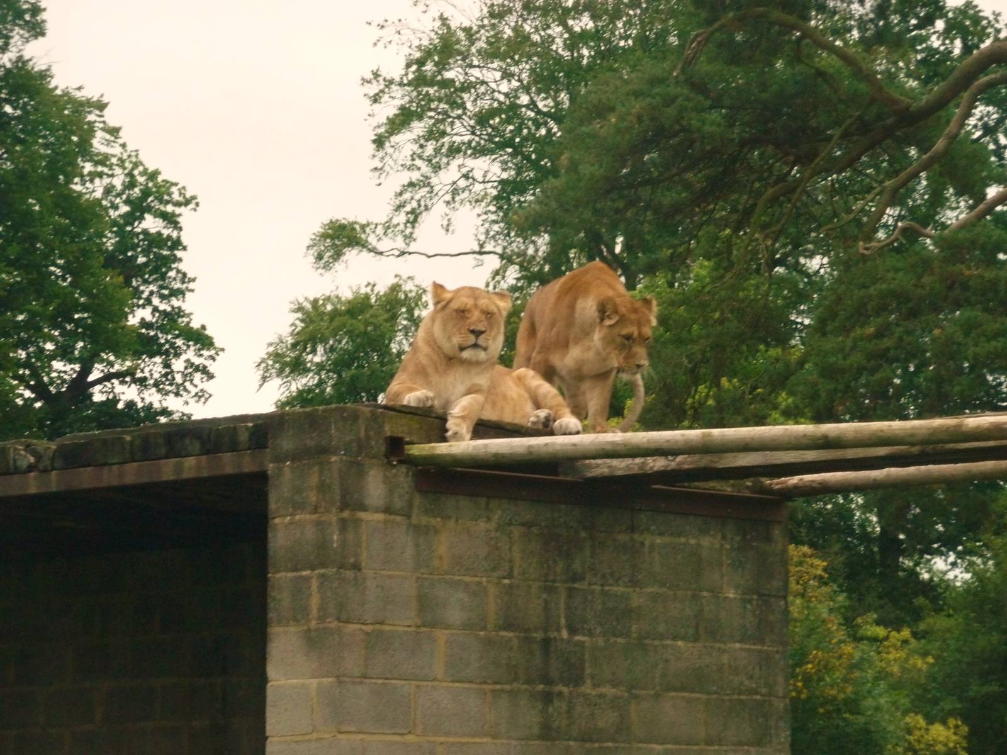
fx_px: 4945
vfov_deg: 8.7
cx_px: 504
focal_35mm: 170
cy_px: 378
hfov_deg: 11.6
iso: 400
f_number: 4.8
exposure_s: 1/400
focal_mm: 29.1
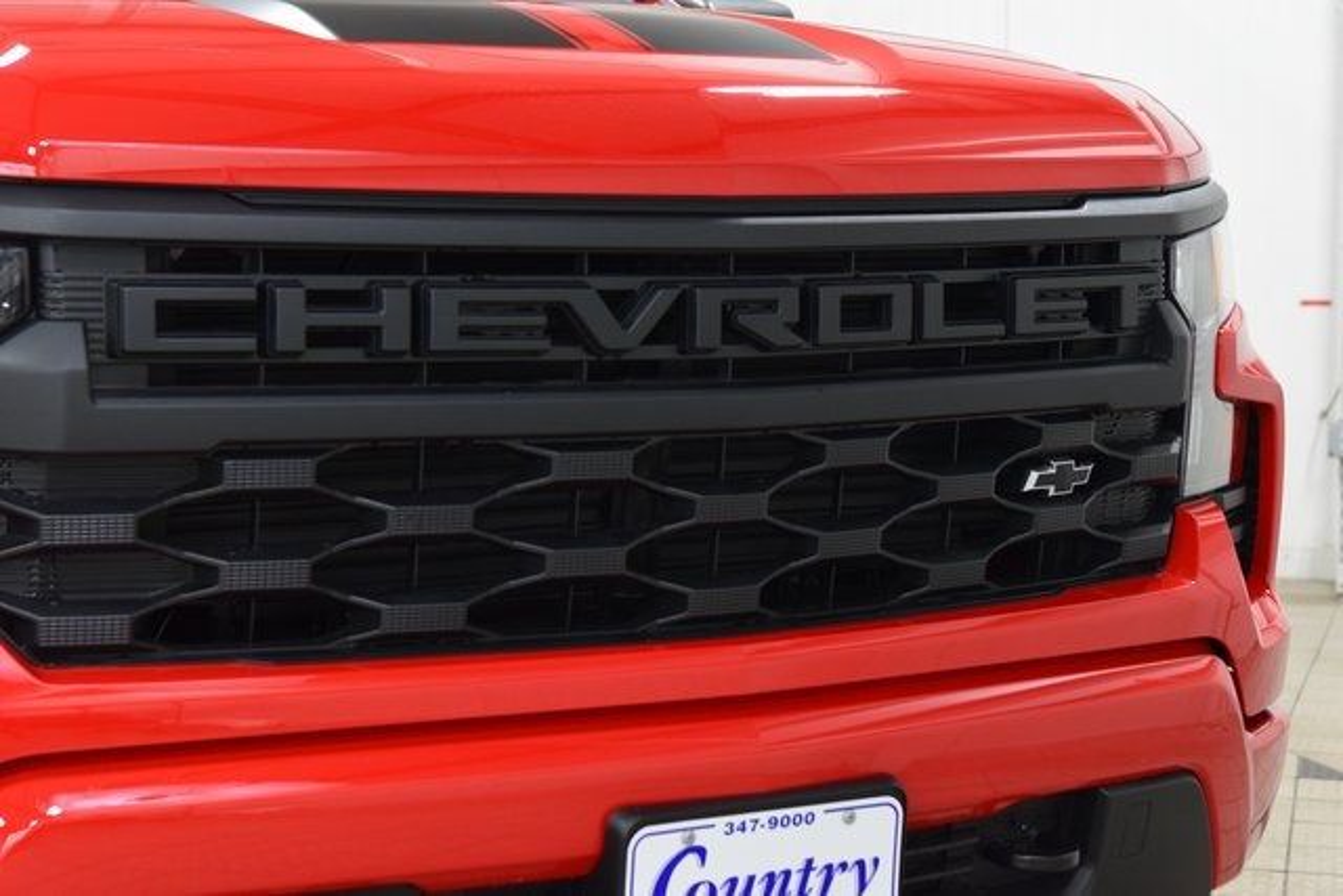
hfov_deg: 27.0
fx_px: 2798
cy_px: 448
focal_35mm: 75
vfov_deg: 18.2
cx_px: 672
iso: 1600
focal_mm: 50
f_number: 4.5
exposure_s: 1/60
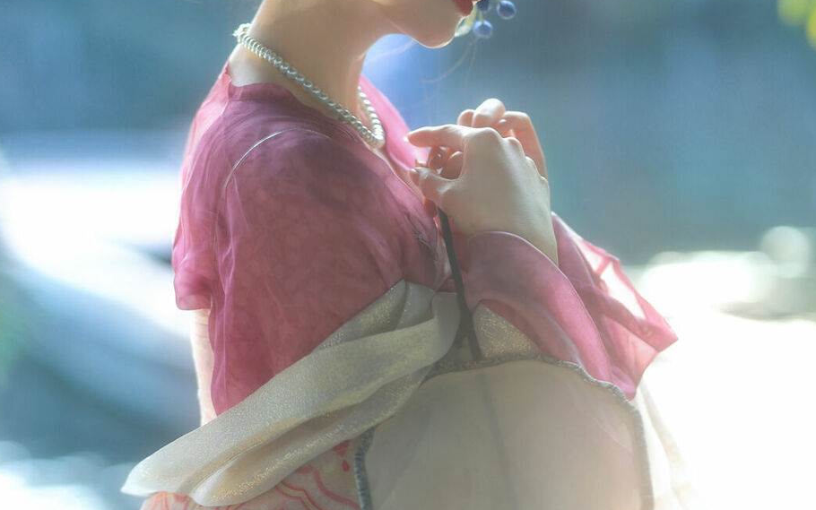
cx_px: 445
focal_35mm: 150
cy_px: 292
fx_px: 3336
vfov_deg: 8.7
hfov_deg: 13.9
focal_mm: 85
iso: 250
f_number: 1.8
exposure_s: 1/250
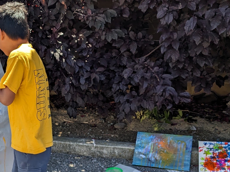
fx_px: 425
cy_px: 131
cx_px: -1
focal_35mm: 64
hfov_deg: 28.4
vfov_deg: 22.7
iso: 48
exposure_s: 1/975
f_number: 1.73
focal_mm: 4.38
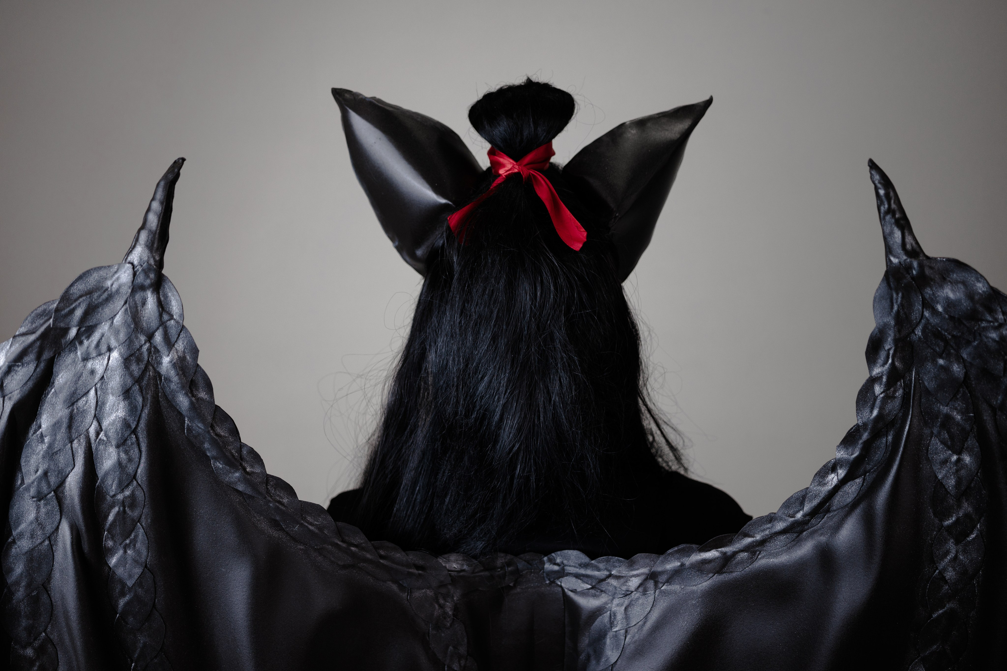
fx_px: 979
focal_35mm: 35
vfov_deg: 37.9
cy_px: 336
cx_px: 504
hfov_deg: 54.4
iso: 200
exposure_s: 1/160
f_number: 2.8
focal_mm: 35
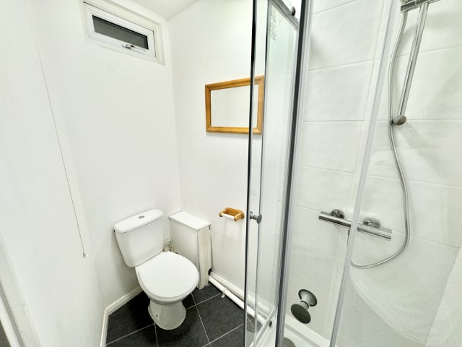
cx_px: 231
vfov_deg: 85.7
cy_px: 174
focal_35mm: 14
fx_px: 187
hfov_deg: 102.1
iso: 100
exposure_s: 1/100
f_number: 2.2
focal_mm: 2.22
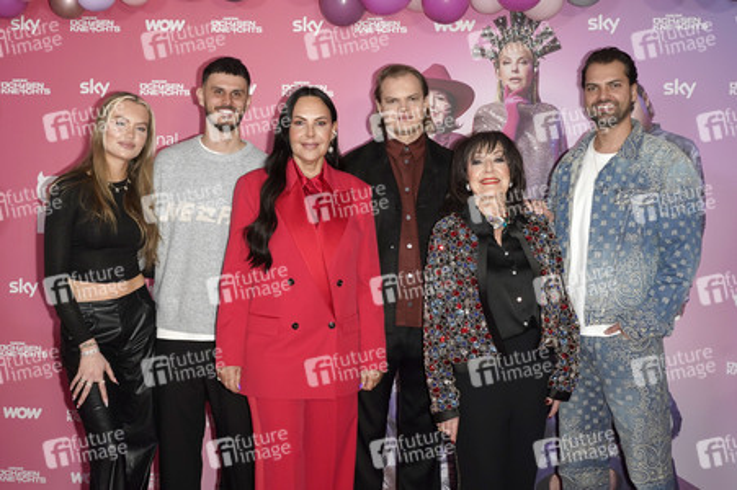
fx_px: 880
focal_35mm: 43
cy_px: 245
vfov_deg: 31.1
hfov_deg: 45.5
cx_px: 368
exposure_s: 1/160
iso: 640
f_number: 6.3
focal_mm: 43
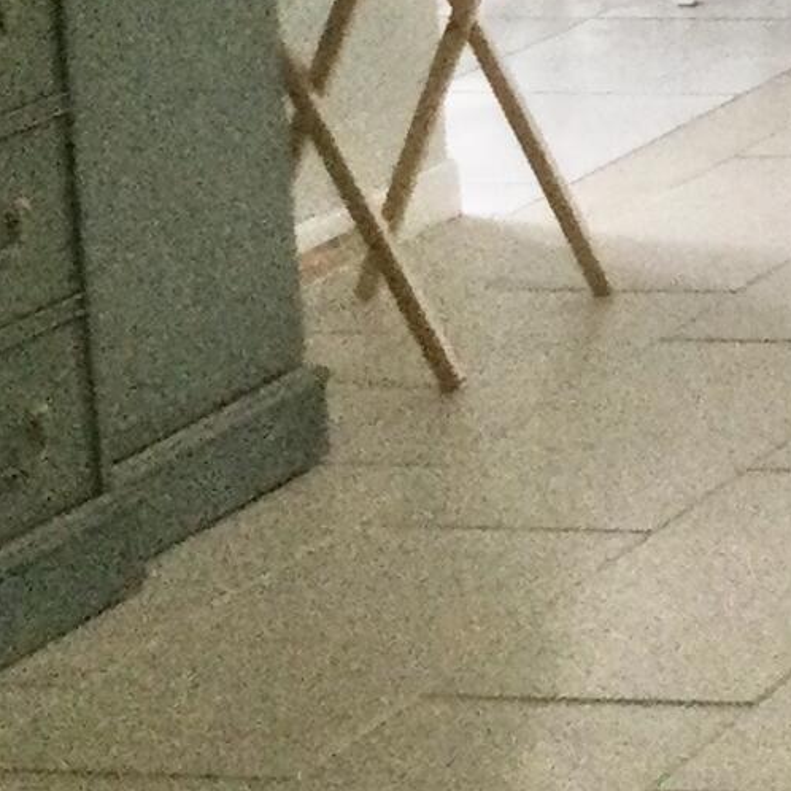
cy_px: -519
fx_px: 4266
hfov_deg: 8.8
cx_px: 2303
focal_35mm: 165
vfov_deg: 10.1
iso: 64
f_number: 2.4
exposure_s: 1/30
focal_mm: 3.3
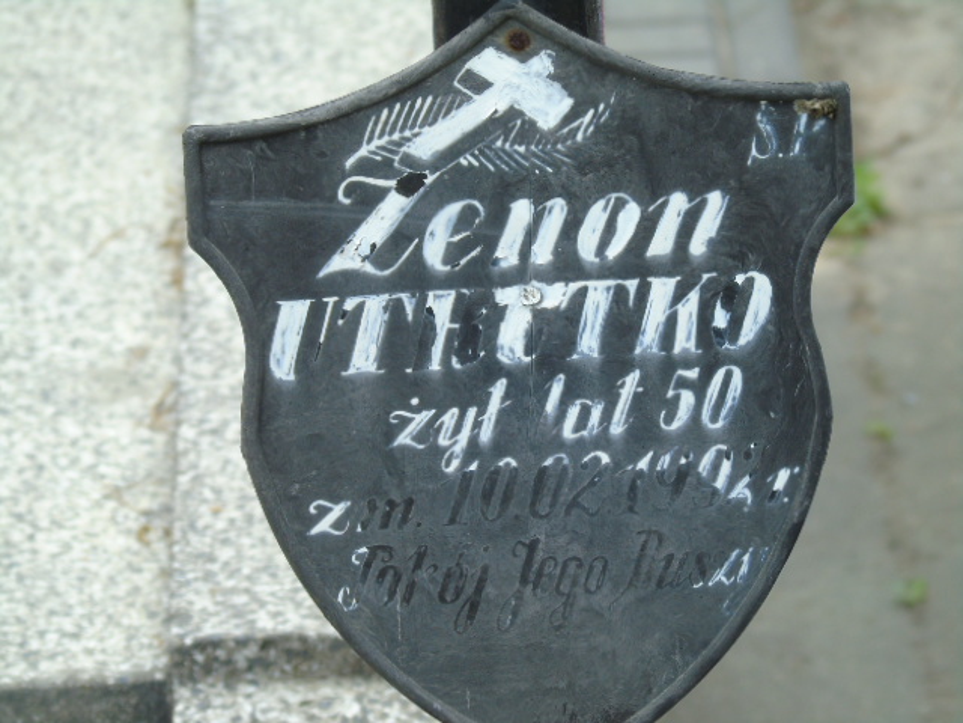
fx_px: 7734
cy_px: 362
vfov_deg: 5.3
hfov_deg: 7.1
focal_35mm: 278
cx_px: 482
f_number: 4.9
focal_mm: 50
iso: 100
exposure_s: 1/125
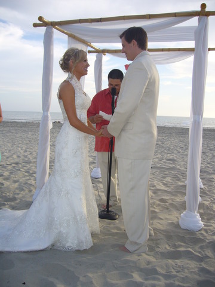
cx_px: 108
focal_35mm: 35
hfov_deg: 40.7
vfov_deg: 52.6
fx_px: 290
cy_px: 144
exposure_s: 1/500
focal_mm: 5.8
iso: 80
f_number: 2.8
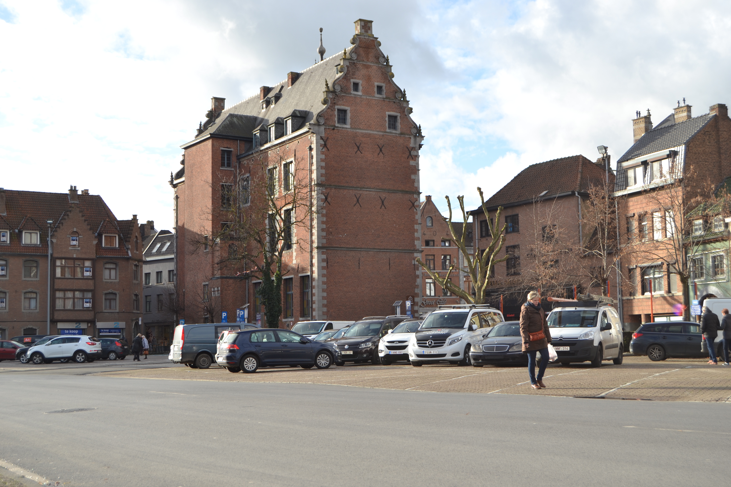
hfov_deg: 41.1
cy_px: 244
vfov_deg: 28.1
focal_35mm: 48
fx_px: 975
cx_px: 366
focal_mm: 32
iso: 100
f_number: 8
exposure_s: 1/200
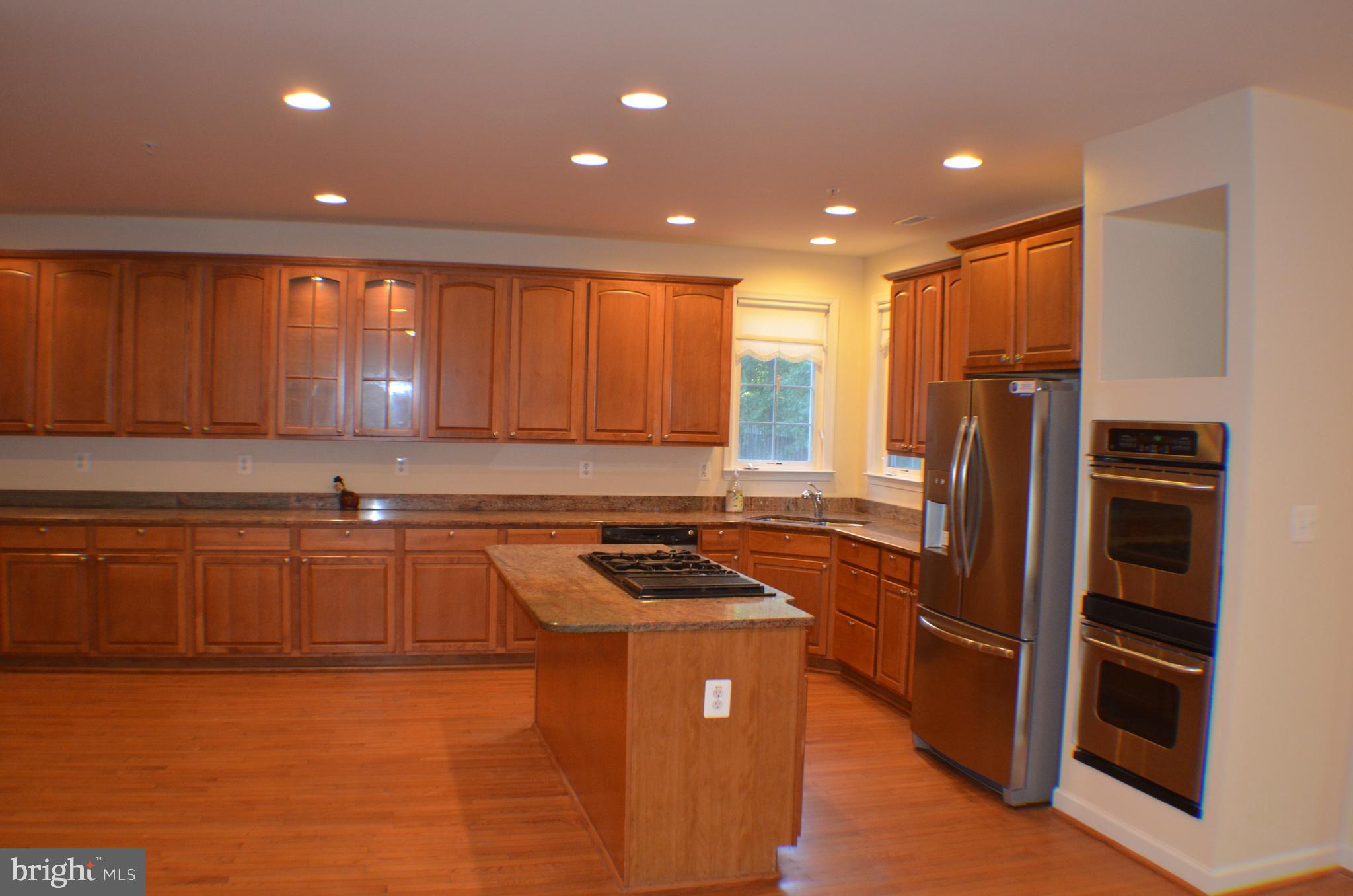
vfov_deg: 38.2
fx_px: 1294
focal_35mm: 34
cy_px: 448
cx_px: 676
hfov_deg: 55.2
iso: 1000
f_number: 3.8
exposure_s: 1/60
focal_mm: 23
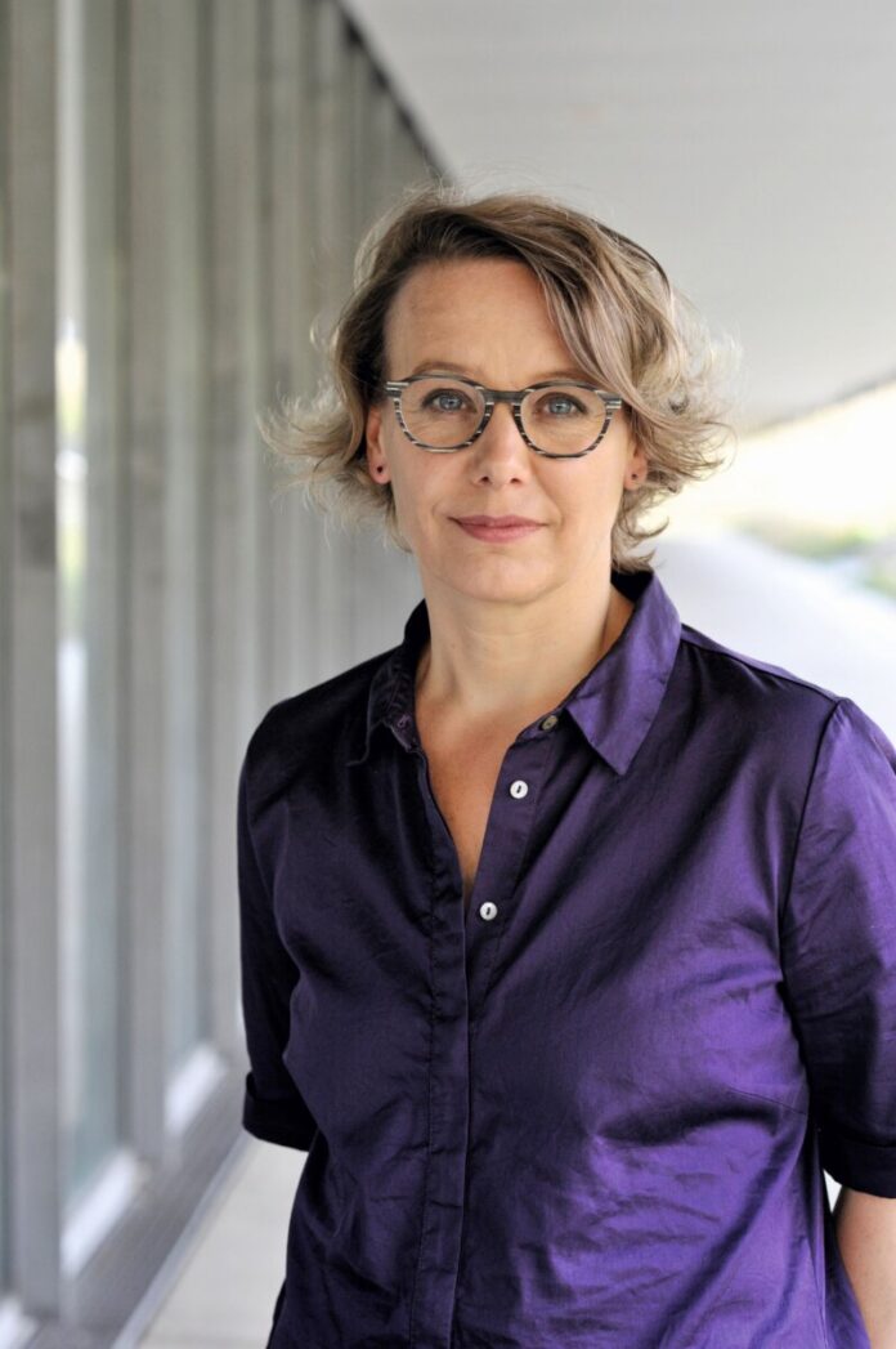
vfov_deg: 23.9
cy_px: 674
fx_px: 3179
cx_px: 448
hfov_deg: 16.0
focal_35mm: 85
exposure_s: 1/500
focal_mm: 85
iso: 800
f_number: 5.6
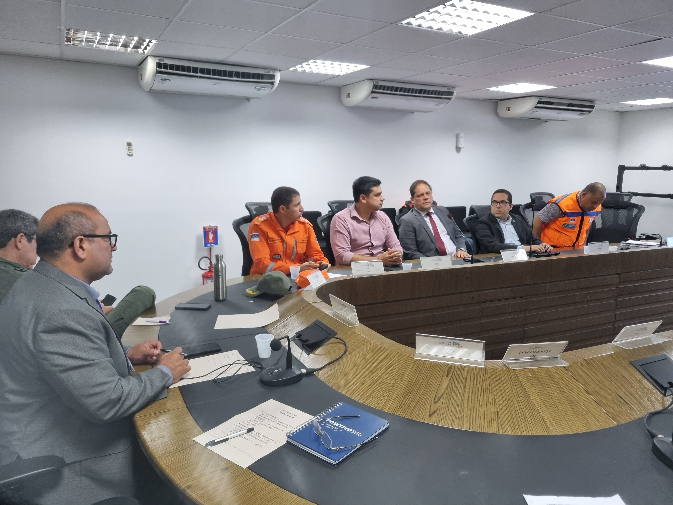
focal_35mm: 26
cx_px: 336
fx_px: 505
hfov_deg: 67.3
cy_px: 252
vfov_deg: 53.1
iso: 320
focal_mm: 5.4
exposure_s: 1/120
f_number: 1.8
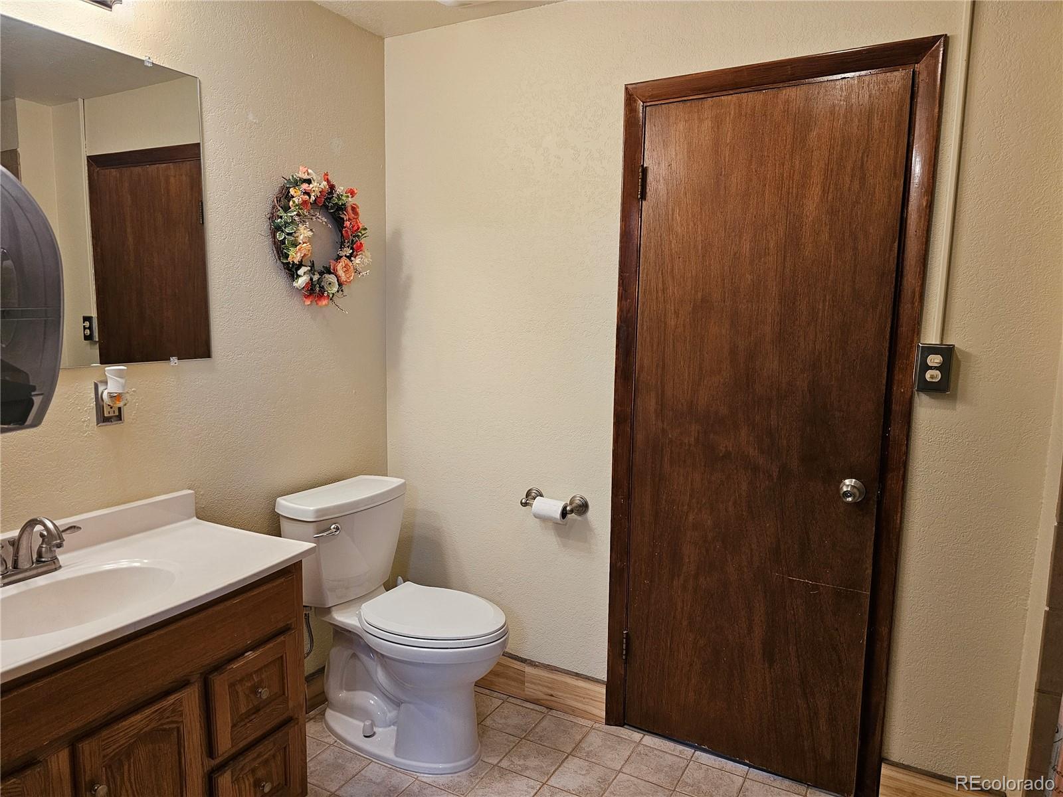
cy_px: 398
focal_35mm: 23
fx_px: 706
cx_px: 532
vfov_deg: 58.9
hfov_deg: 73.9
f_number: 1.7
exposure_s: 1/120
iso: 320
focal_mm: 6.3
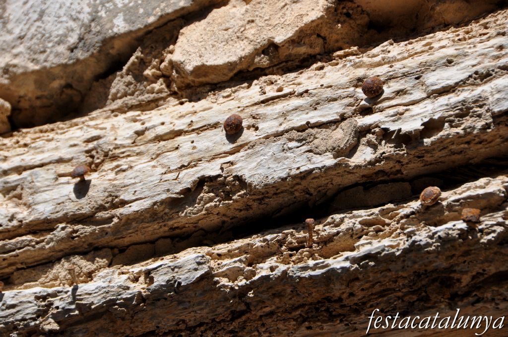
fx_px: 4228
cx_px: 254
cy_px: 168
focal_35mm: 300
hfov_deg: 6.9
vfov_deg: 4.6
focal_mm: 200
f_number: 8
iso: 500
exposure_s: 1/1000
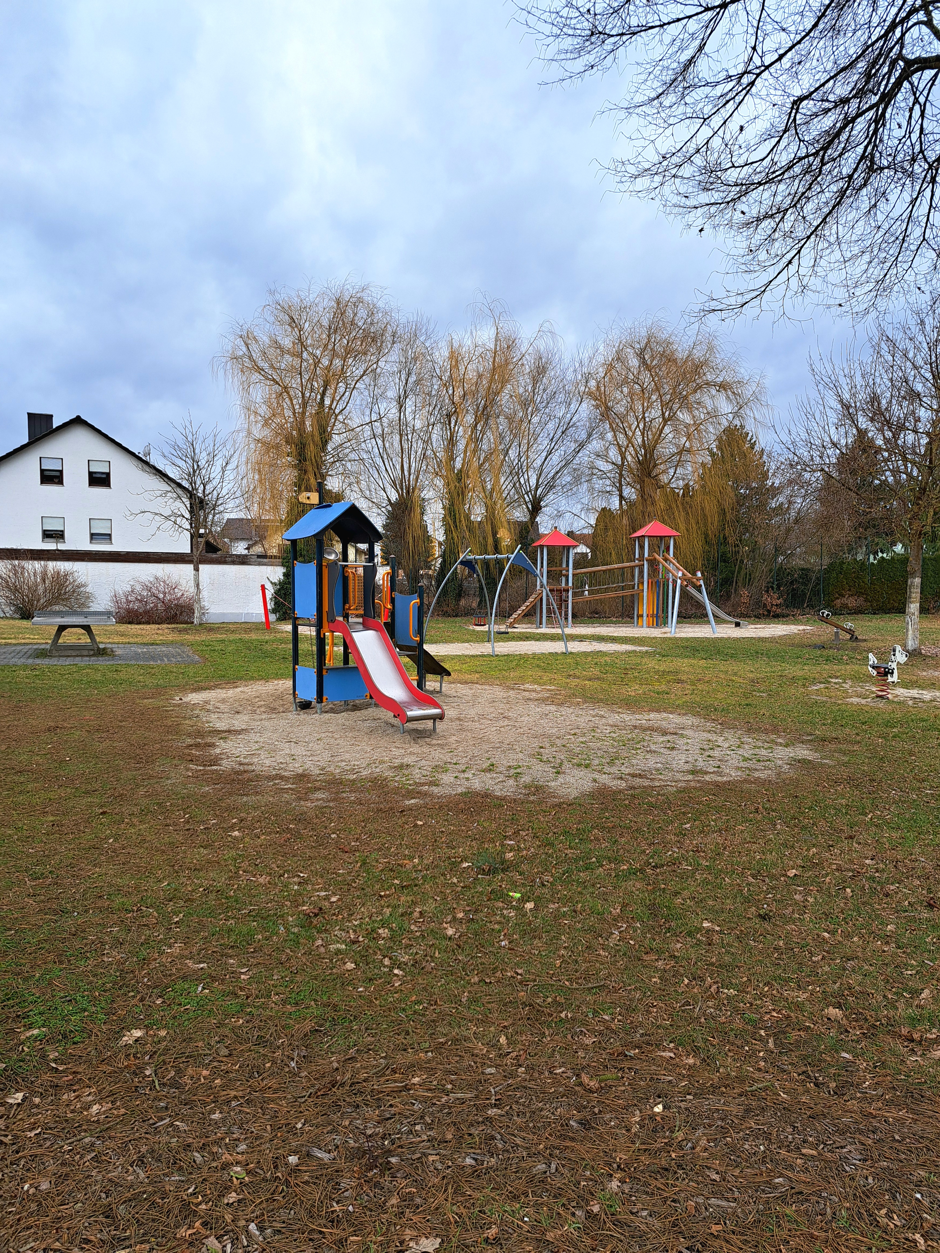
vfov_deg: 71.6
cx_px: 470
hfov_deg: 56.8
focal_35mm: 24
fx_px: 869
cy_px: 626
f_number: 1.8
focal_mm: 5.23
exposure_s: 1/588
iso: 50
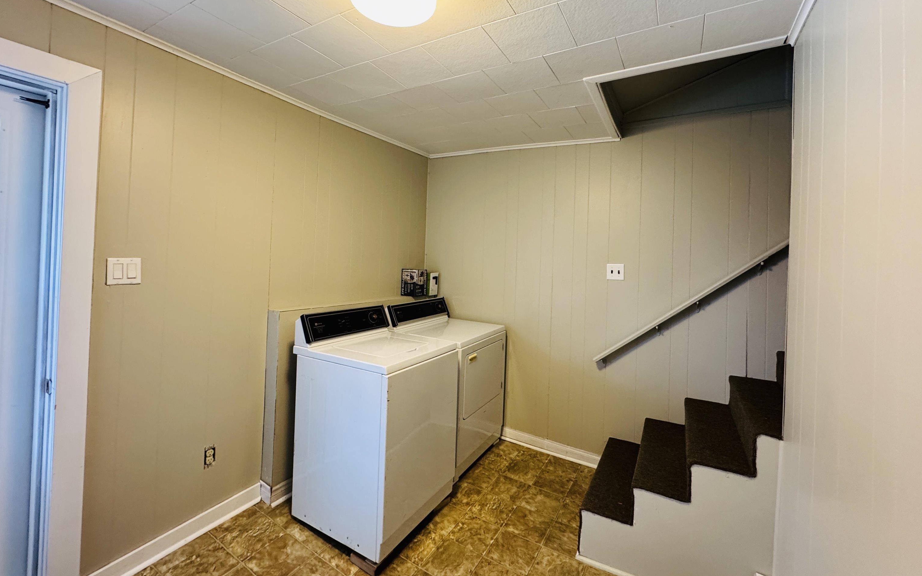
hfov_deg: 101.5
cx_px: 464
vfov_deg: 74.5
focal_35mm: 15
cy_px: 253
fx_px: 377
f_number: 2.2
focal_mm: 2.22
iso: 320
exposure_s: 1/60
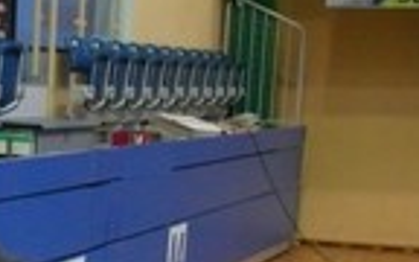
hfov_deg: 14.6
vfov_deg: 9.9
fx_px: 1473
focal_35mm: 129
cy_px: 368
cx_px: -279
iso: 400
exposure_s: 1/30
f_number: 2.8
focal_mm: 7.4
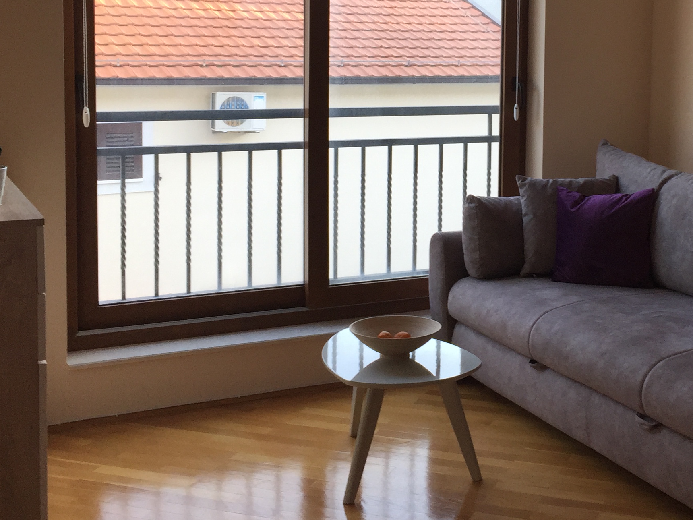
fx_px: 1101
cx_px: 527
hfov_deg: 34.2
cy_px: 131
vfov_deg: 26.2
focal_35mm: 55
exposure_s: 1/100
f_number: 2.2
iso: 50
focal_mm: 4.15
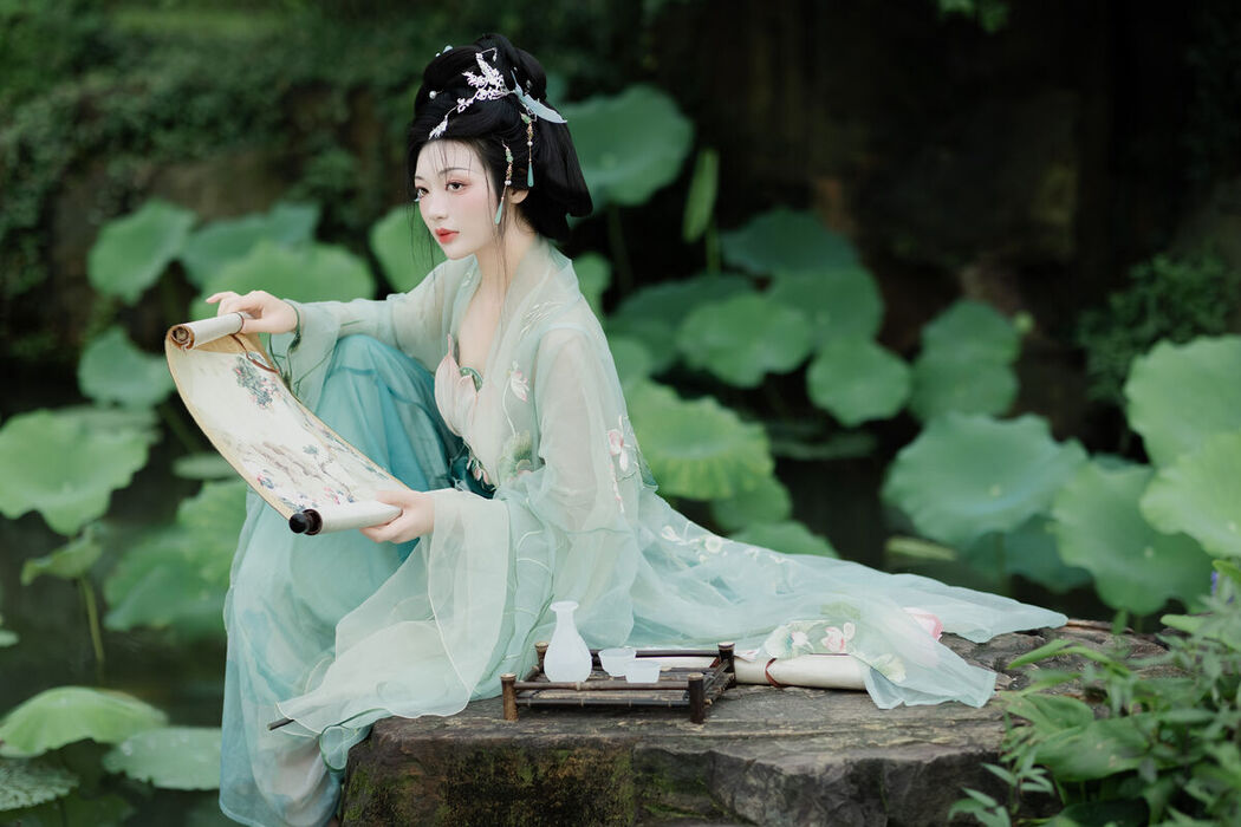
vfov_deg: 16.1
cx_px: 620
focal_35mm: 85
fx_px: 2930
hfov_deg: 23.9
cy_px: 414
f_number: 2
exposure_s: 1/1600
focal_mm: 85
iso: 160
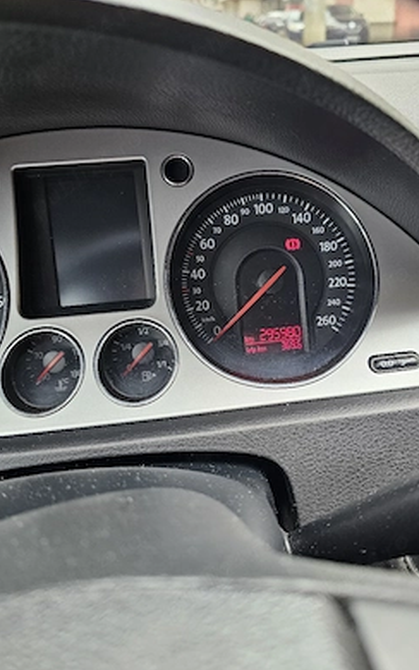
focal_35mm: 25
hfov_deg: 49.0
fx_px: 456
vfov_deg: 72.5
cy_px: 328
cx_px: 254
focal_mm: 6.3
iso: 160
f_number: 1.7
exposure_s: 1/182
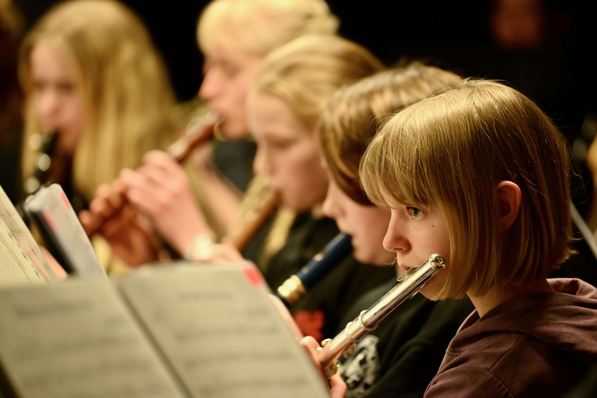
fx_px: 3318
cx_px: 298
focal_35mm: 200
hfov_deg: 10.3
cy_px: 199
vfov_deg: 6.9
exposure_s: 1/90
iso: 2200
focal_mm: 200
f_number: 4
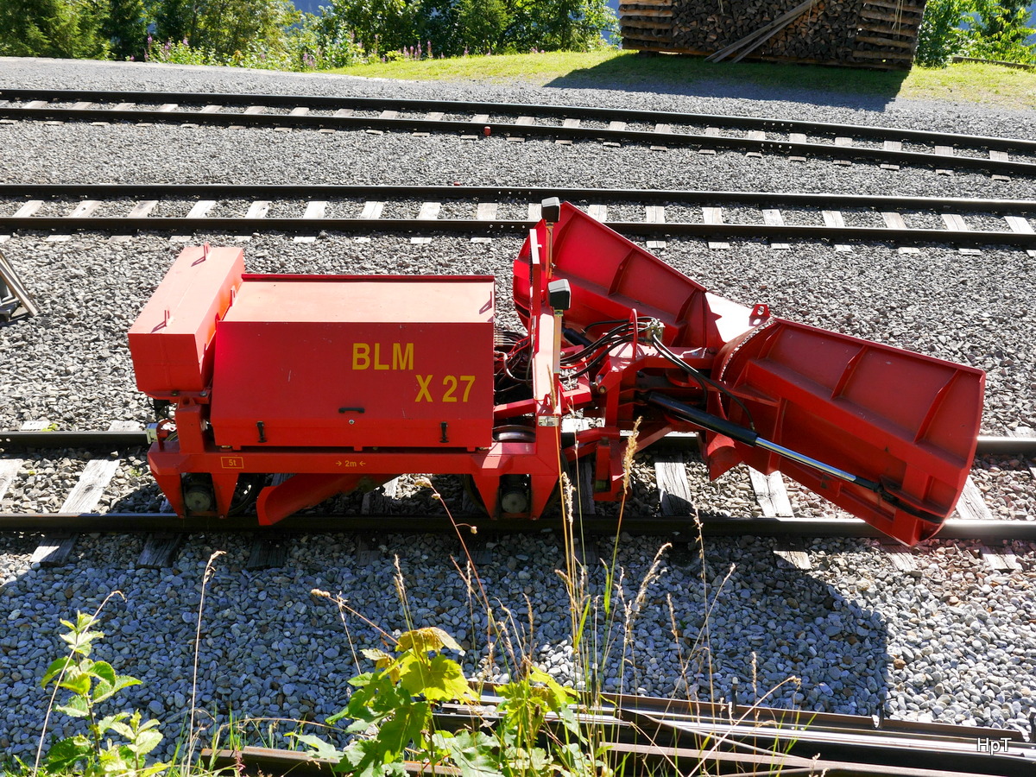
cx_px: 518
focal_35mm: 38
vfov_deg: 37.7
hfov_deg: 49.0
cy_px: 388
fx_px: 1137
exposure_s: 1/250
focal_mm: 19
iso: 160
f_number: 6.3
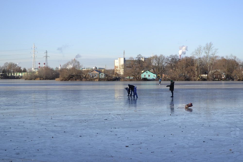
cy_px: 81
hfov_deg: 24.6
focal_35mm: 82
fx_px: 557
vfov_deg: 16.5
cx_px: 122
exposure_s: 1/160
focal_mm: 55
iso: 100
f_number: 6.3
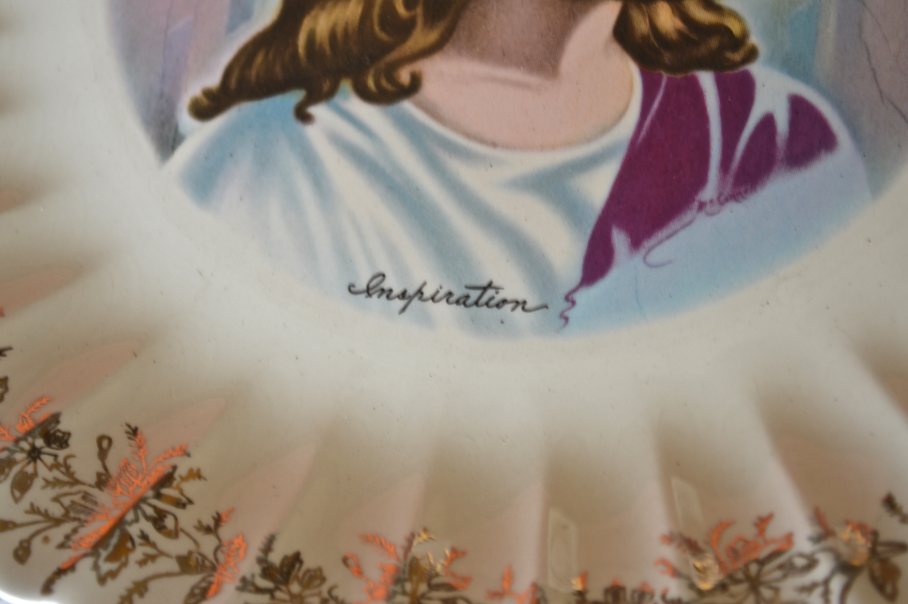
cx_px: 454
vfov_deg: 16.5
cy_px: 302
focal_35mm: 82
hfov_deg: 24.6
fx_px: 2079
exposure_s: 1/25
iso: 100
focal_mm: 55
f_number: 5.6
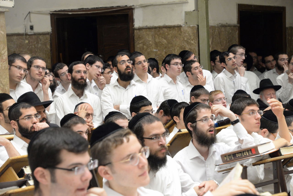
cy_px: 98
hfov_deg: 18.6
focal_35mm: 110
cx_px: 146
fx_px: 895
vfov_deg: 12.5
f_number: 9
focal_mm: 110
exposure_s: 1/200
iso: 4000
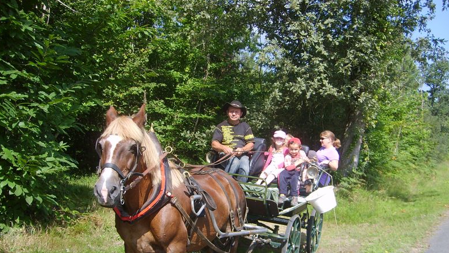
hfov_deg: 51.6
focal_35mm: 39
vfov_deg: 30.2
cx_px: 222
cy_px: 168
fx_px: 464
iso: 50
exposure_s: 1/750
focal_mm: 5.8
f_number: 2.8
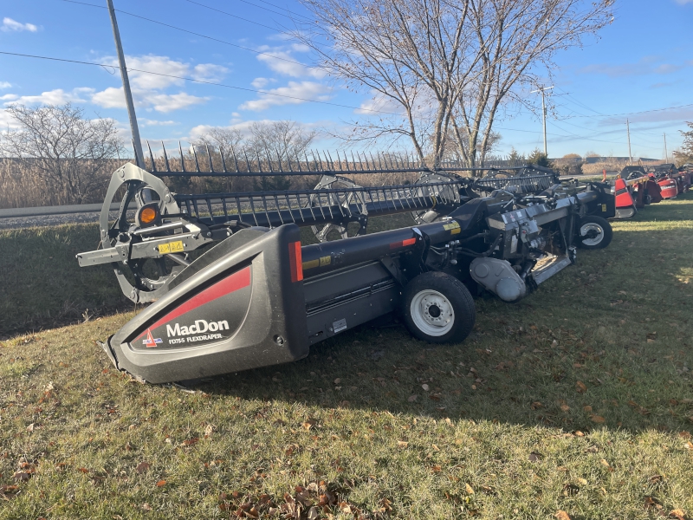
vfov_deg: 53.1
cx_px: 346
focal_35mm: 26
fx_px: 521
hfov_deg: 67.3
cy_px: 260
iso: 32
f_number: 1.6
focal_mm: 4.2
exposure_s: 1/1595
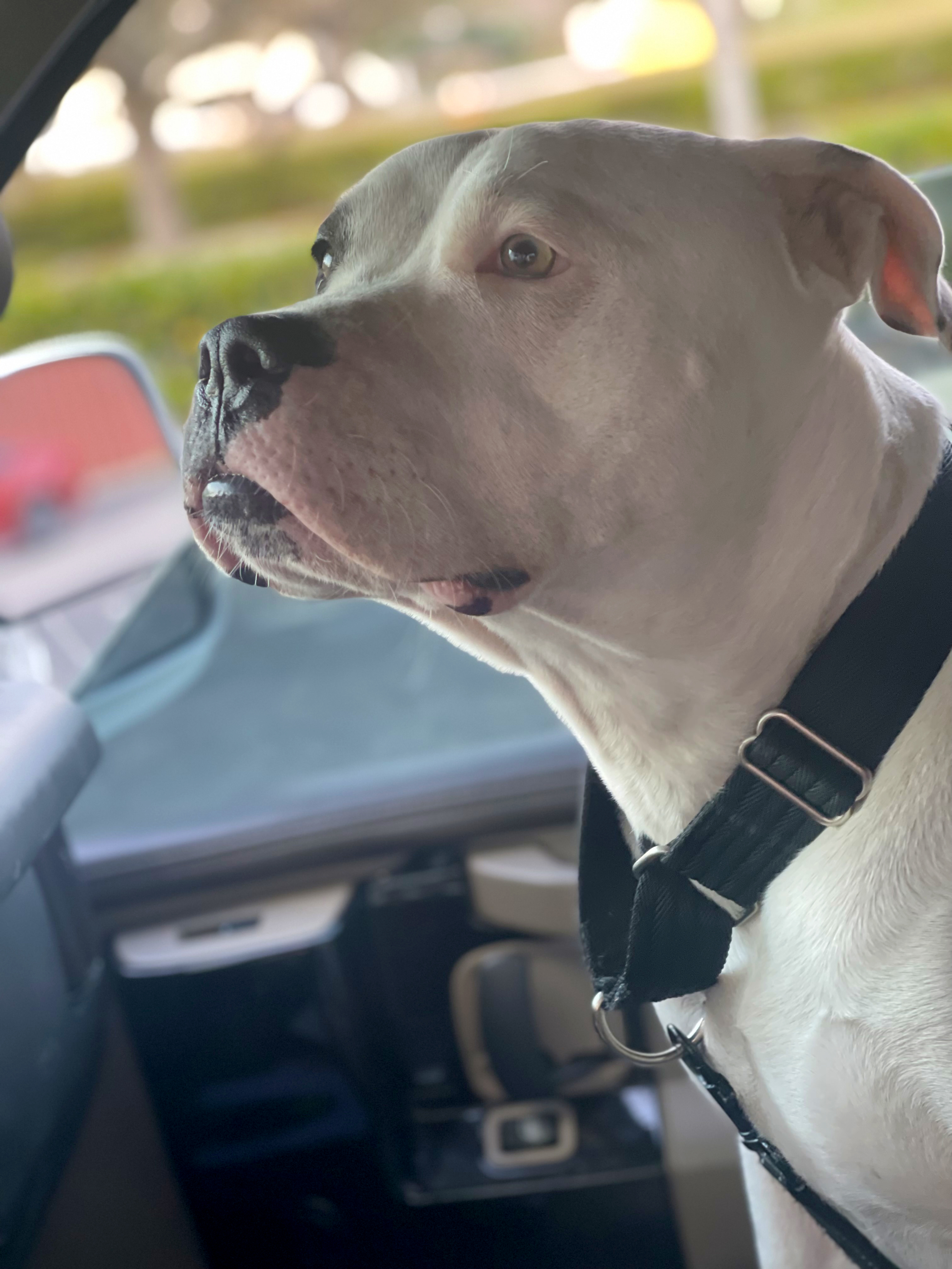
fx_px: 2347
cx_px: 476
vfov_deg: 30.3
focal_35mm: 64
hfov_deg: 22.9
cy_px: 634
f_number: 2.2
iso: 160
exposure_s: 1/60
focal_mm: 7.5
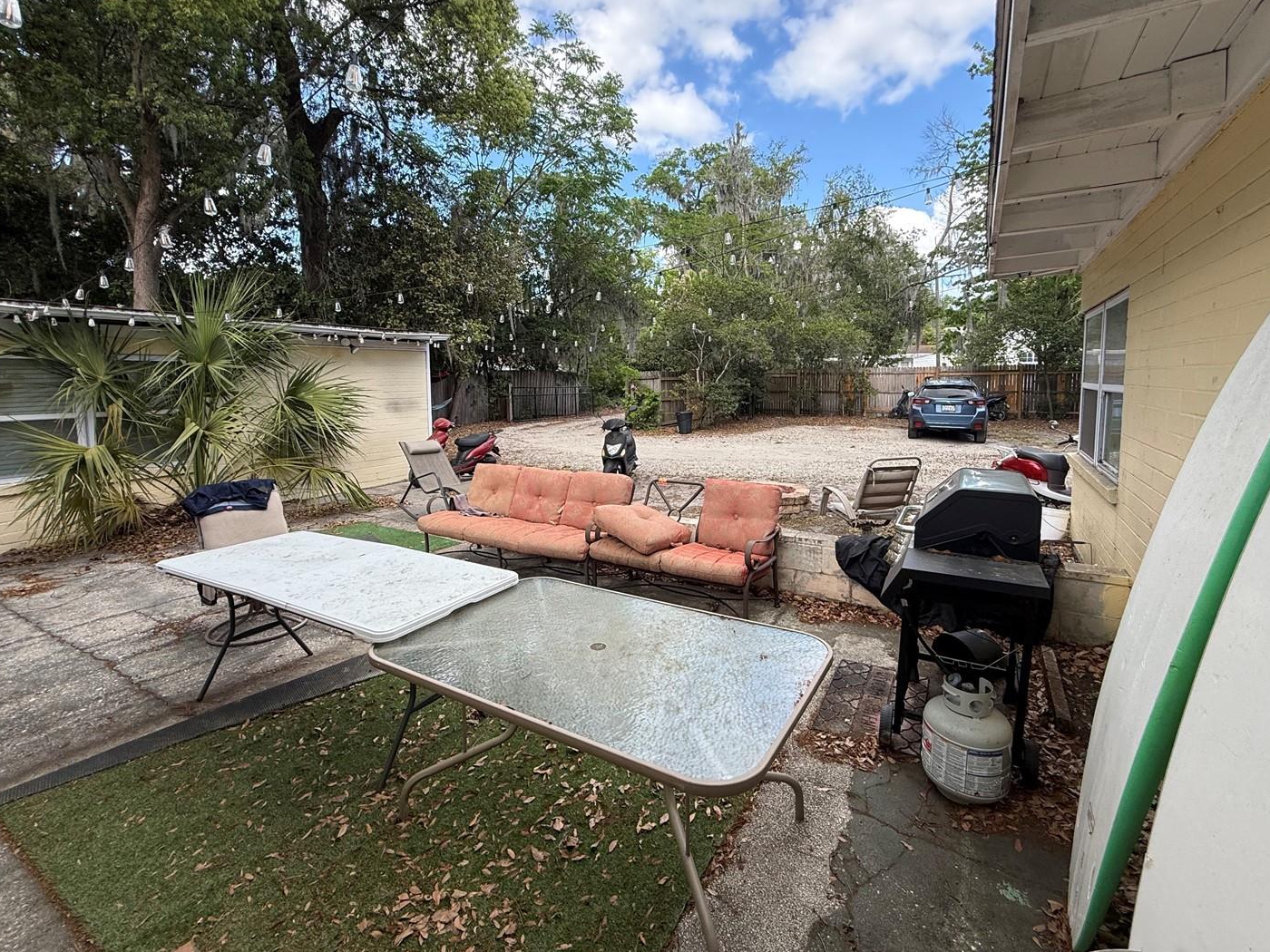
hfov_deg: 94.5
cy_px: 426
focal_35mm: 16
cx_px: 655
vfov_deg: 77.9
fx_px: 587
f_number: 2.2
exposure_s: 1/328
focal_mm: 2.22
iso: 64
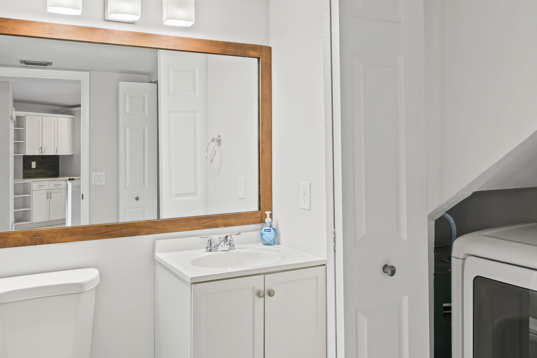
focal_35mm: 29
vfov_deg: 44.8
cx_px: 230
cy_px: 146
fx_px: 433
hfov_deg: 63.4
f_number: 13
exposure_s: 1
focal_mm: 24
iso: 100
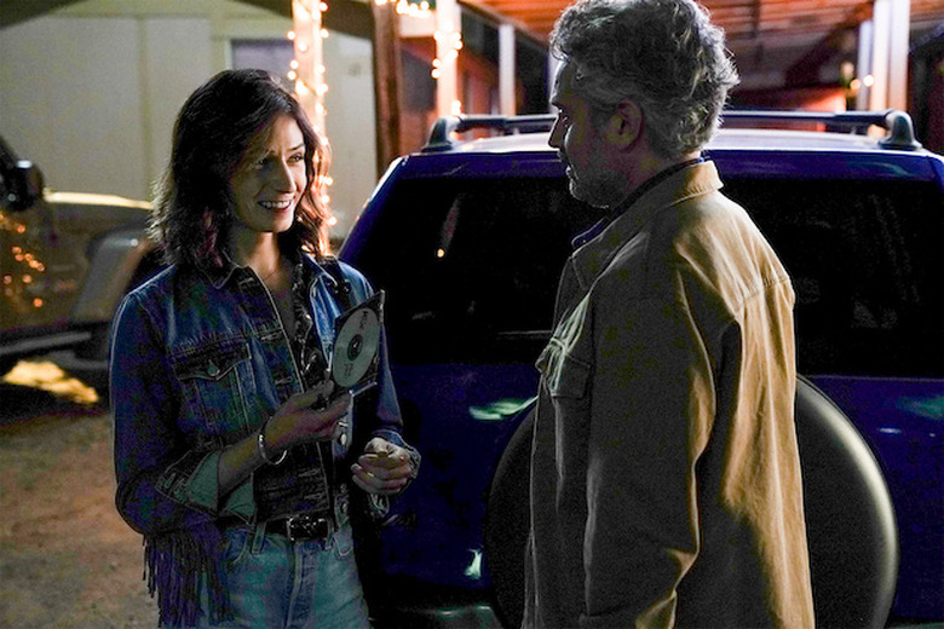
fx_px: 1311
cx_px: 472
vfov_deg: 27.0
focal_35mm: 50
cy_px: 314
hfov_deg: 39.6
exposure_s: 1/160
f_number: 3.5
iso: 6400
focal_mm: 50
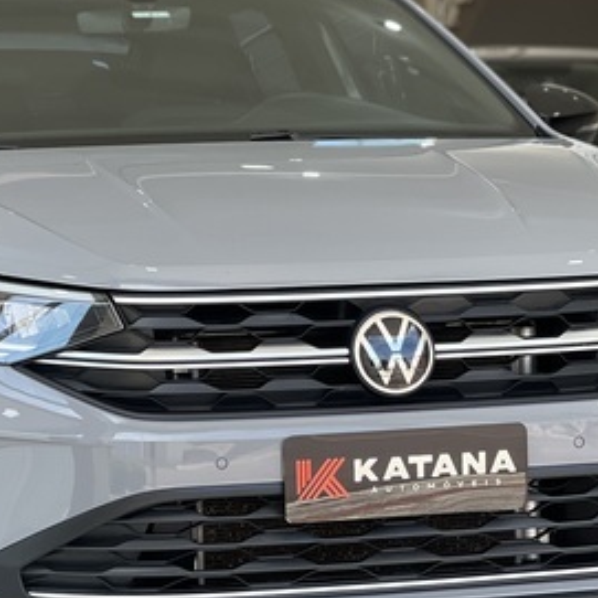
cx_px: 232
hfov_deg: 10.9
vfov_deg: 10.9
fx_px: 3147
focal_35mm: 161
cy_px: 305
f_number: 2.8
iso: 64
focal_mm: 9
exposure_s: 1/121
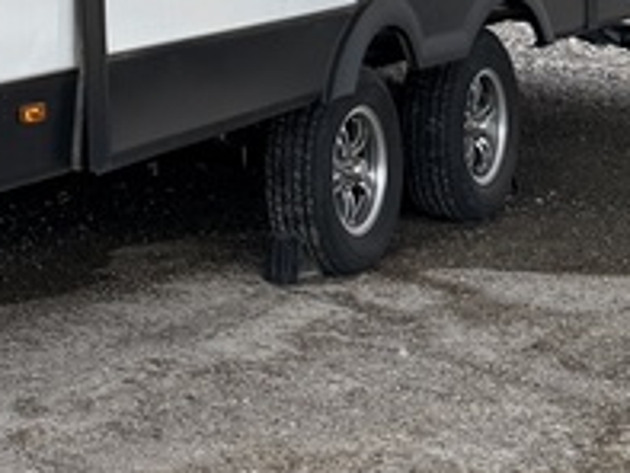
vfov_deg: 11.6
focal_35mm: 122
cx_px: -547
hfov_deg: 14.1
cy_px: -236
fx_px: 2222
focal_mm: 6.76
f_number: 1.78
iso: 100
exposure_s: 1/1271
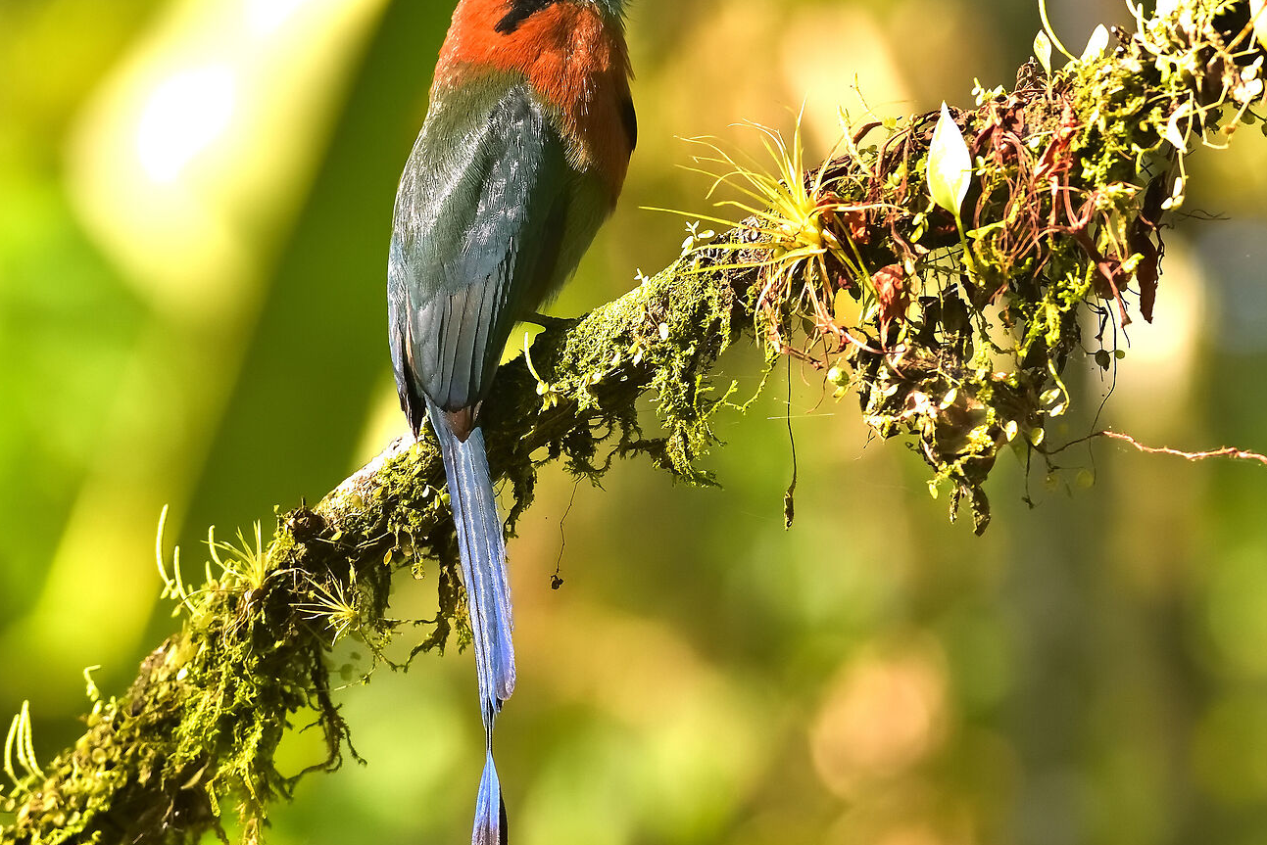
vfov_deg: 3.0
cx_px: 537
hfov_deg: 4.4
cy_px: 179
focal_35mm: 464
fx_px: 16335
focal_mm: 250
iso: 900
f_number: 6.3
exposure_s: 1/400
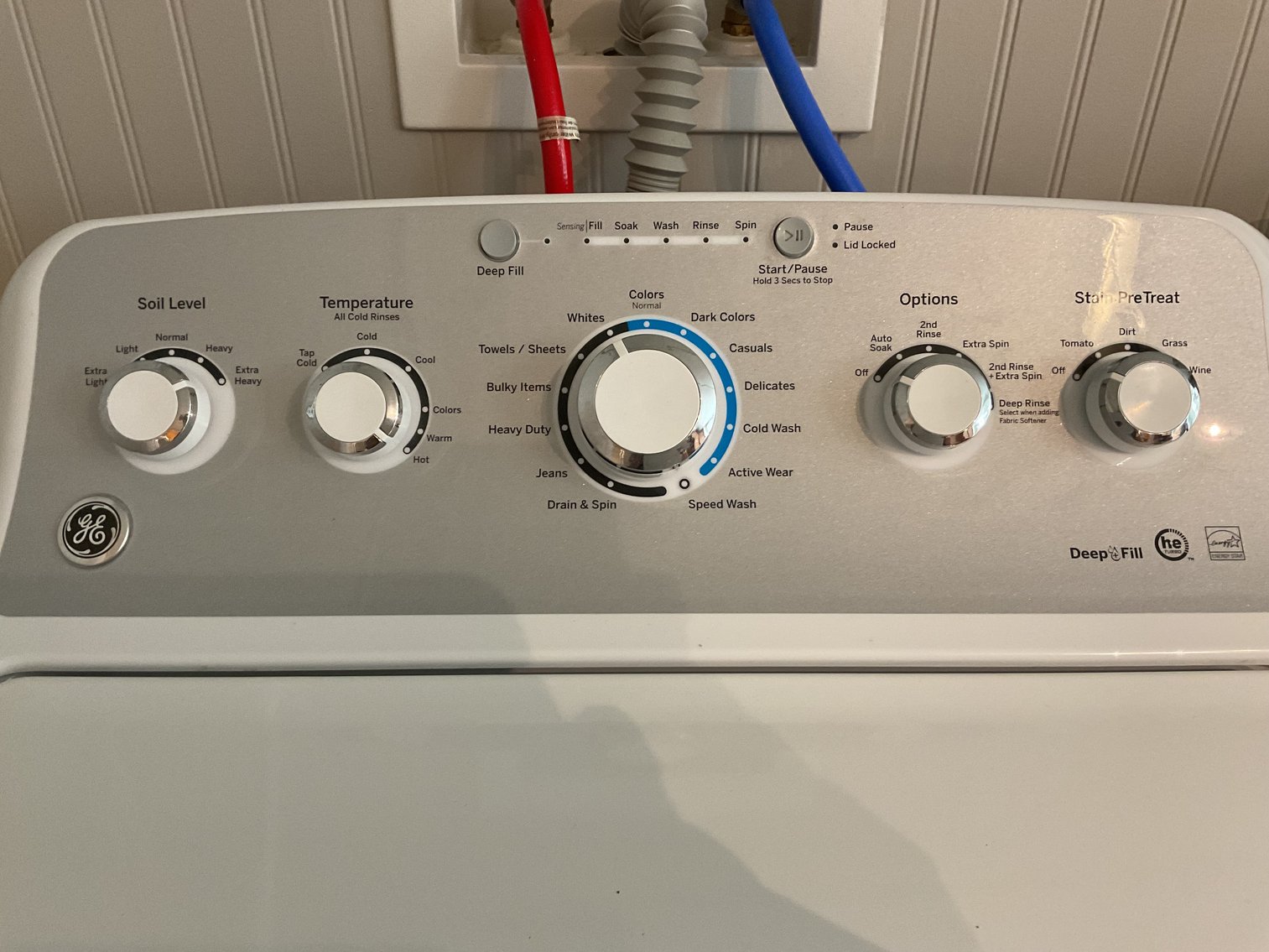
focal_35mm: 29
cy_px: 476
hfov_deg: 61.7
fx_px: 1063
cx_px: 634
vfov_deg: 48.2
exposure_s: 1/60
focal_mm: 3
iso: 160
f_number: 1.8
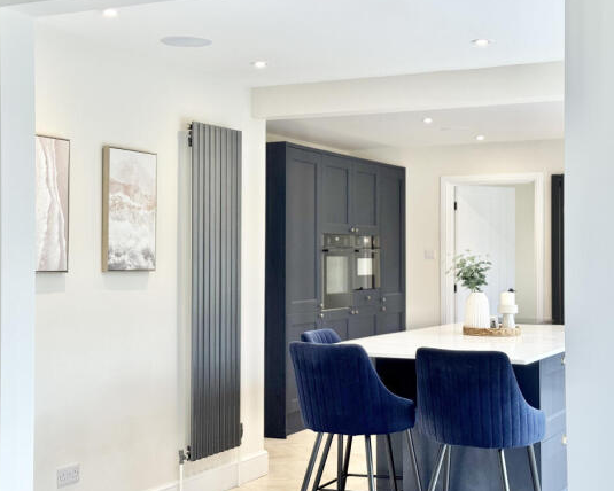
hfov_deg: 36.6
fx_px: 927
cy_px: 244
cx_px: 281
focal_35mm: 51
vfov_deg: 29.7
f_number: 1.78
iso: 50
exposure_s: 1/100
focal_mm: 6.76
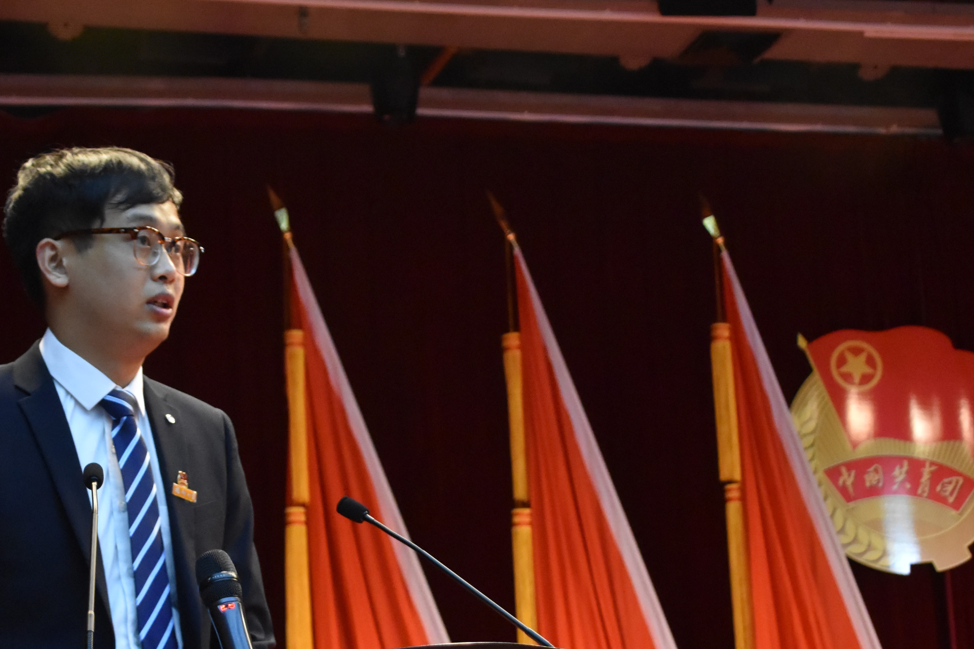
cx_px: 348
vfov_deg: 17.7
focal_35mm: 77
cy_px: 436
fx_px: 2076
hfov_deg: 26.3
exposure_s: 1/80
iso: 4000
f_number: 4.5
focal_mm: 35
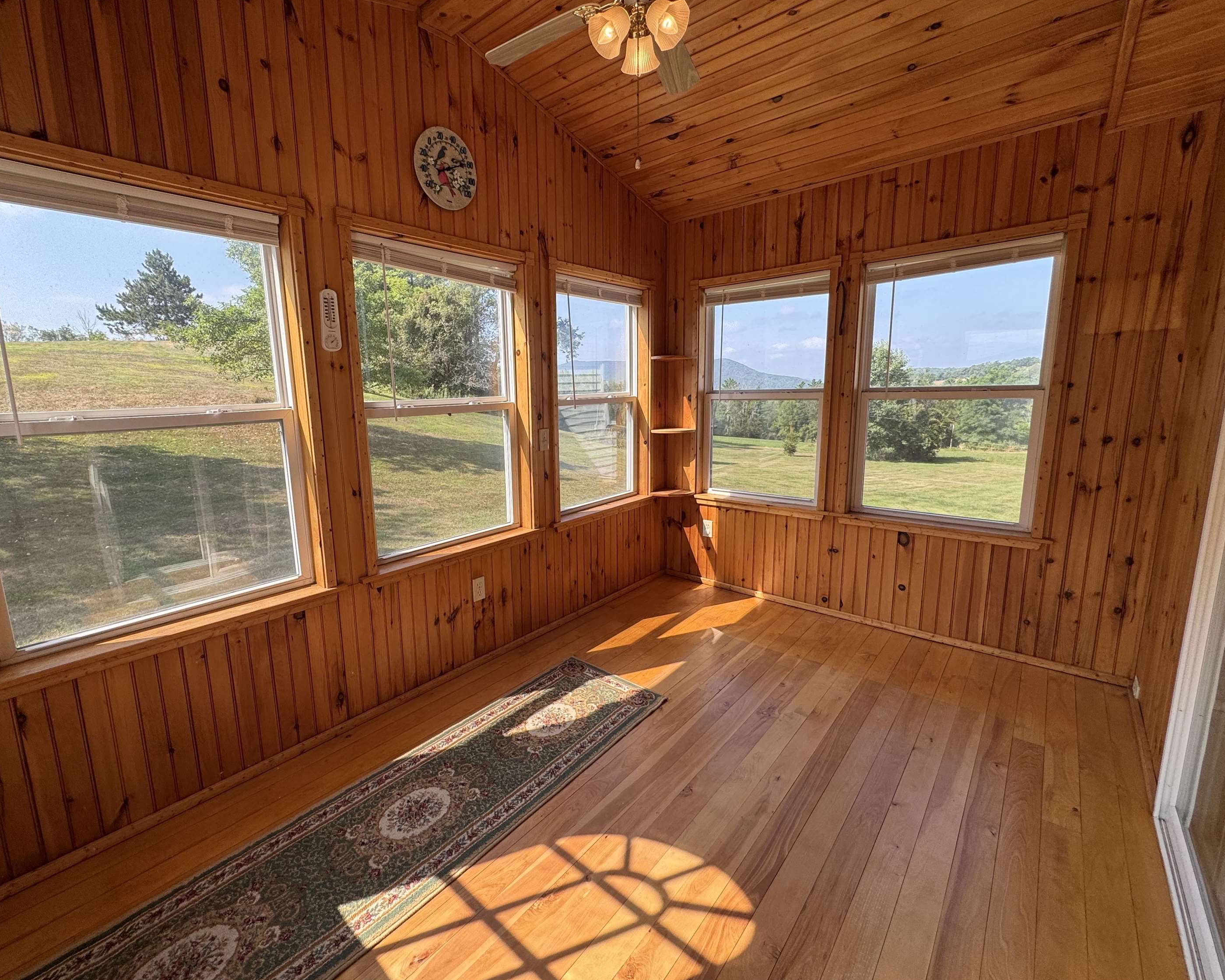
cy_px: 481
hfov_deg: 96.5
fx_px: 544
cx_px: 557
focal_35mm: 15
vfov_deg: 84.0
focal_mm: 2.22
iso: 40
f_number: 2.2
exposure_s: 1/533
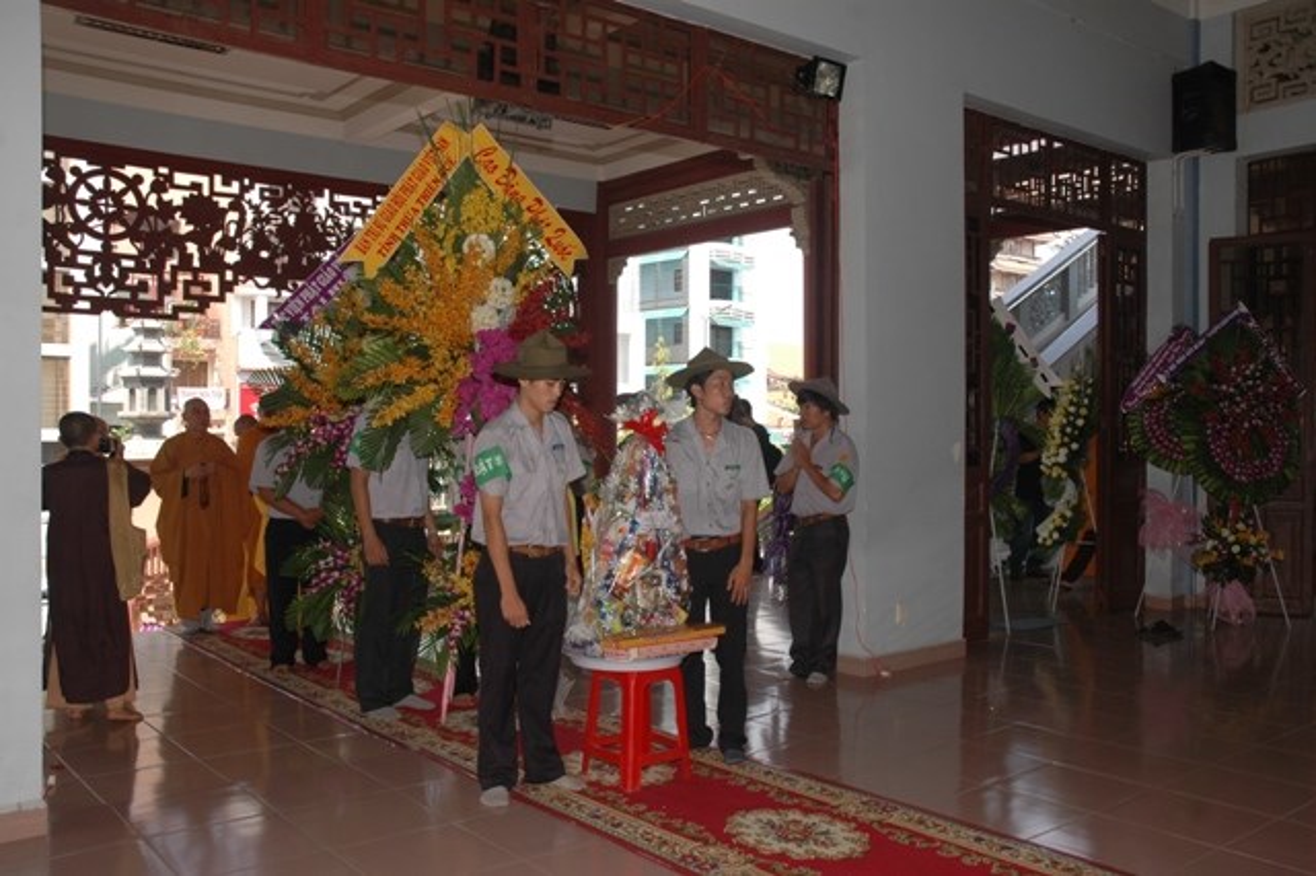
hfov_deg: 57.2
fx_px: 1206
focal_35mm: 33
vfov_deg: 39.9
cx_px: 658
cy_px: 438
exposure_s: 1/160
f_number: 7.1
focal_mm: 22
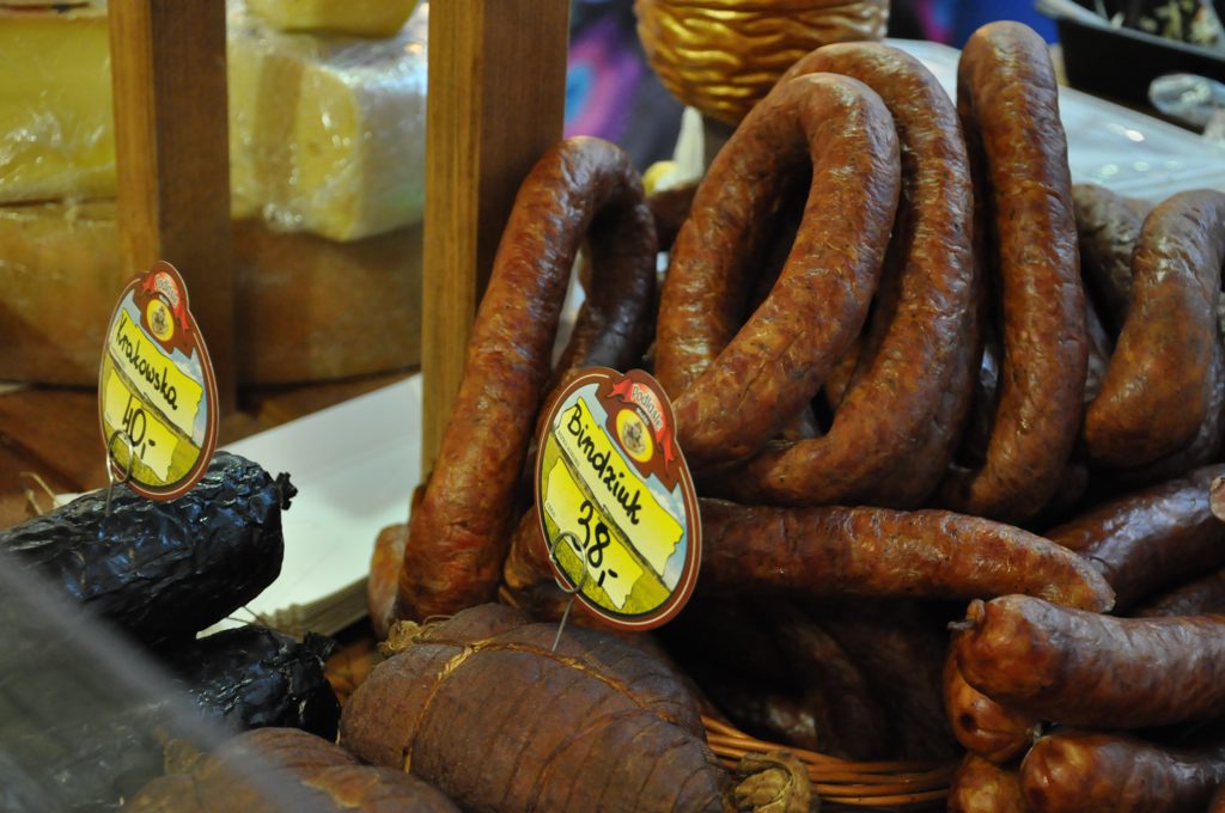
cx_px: 612
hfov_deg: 33.4
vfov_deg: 22.6
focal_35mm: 60
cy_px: 406
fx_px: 2039
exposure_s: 1/40
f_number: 4.5
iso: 2000
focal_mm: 40
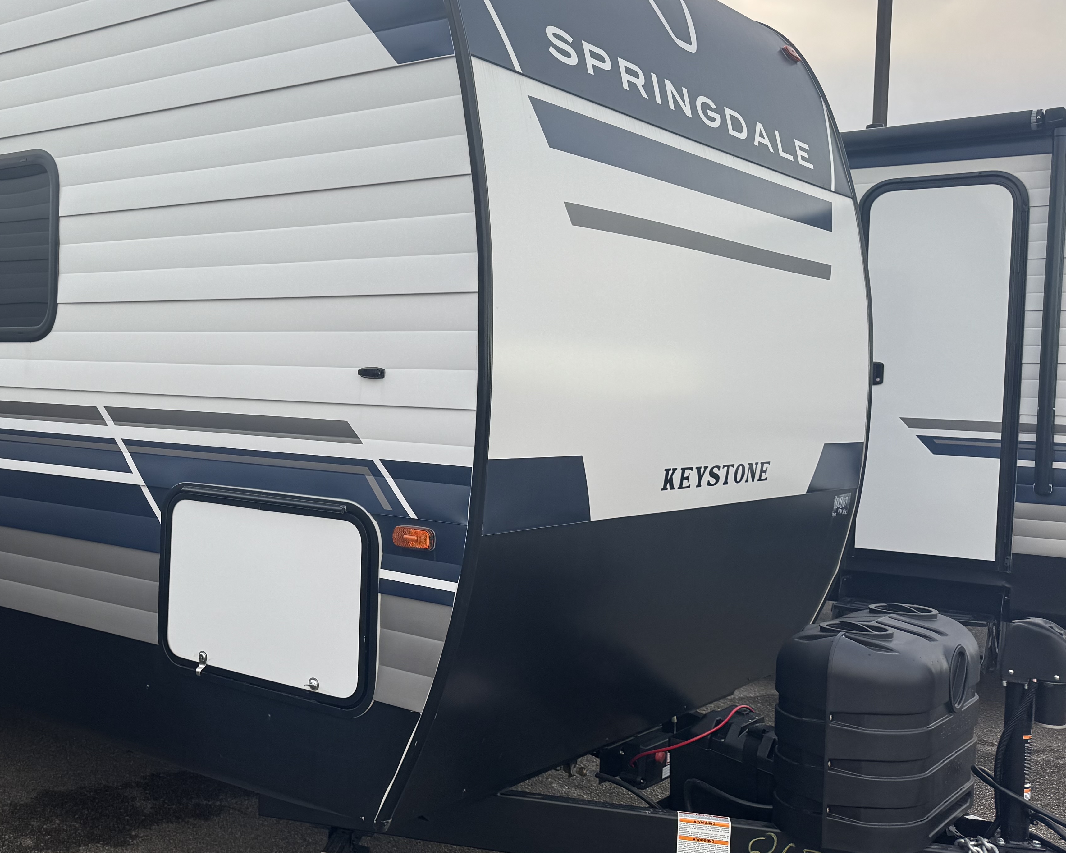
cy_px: 439
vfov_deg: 38.2
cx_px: 203
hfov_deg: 44.4
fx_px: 1230
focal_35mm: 39
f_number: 1.78
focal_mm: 6.76
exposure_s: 1/412
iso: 80
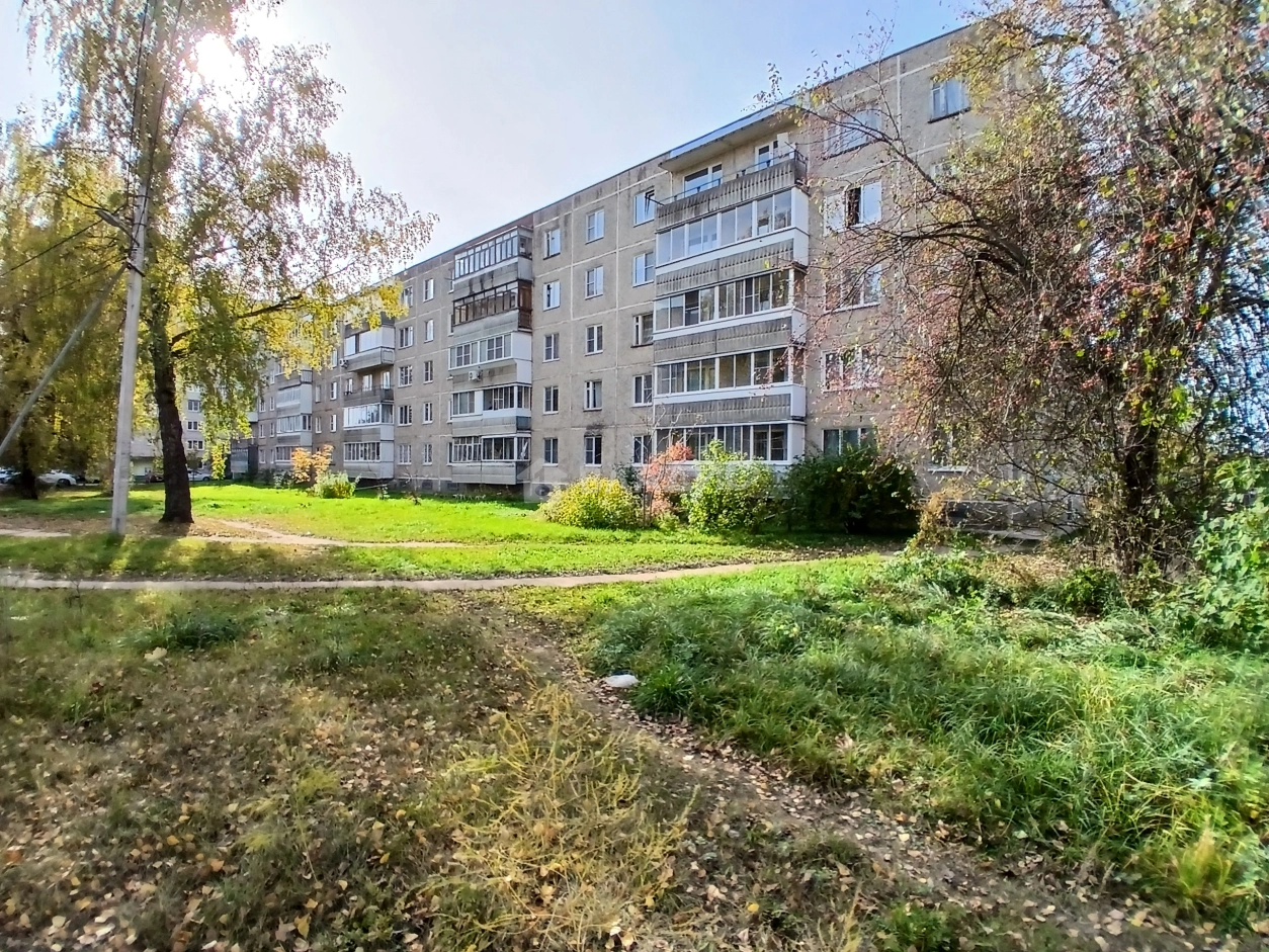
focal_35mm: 17
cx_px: 634
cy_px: 476
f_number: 2.2
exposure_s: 1/577
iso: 50
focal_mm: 1.4
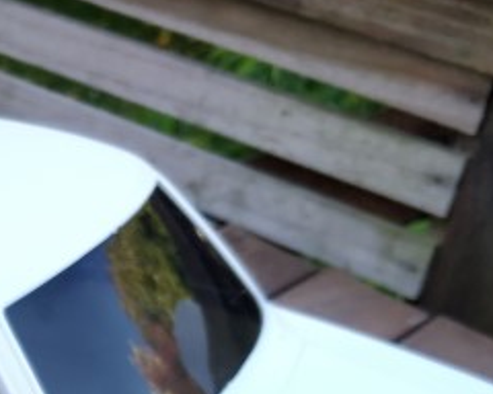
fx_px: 1138
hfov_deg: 21.7
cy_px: 587
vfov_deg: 17.7
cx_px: -170
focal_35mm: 78
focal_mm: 4.1
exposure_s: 1/121
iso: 200
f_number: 1.7
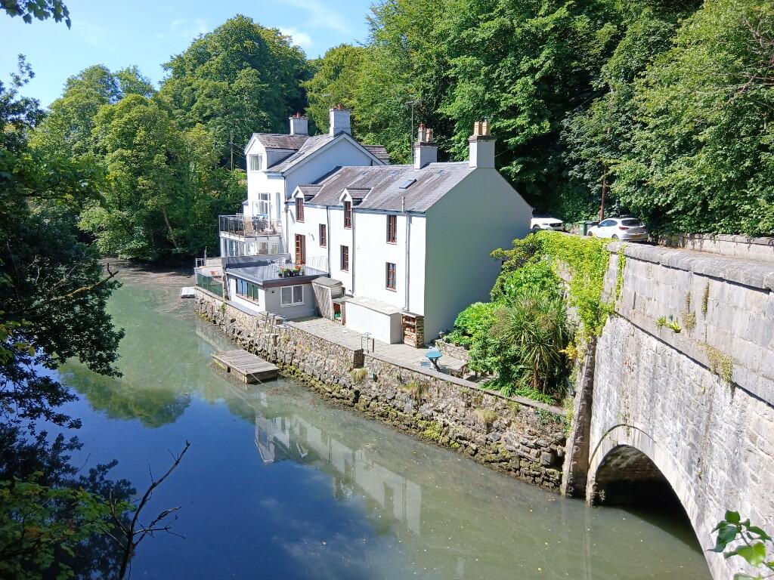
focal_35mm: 26
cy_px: 290
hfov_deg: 67.3
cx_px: 387
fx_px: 581
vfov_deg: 53.1
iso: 20
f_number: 1.8
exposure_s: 1/197
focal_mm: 3.98
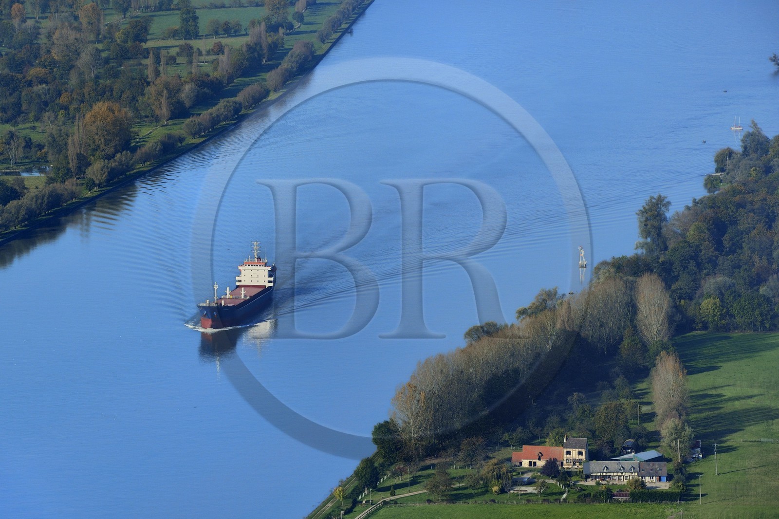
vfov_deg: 6.9
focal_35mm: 200
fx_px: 4327
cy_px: 260
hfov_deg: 10.3
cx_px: 390
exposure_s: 1/800
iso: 400
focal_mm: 200
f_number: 10
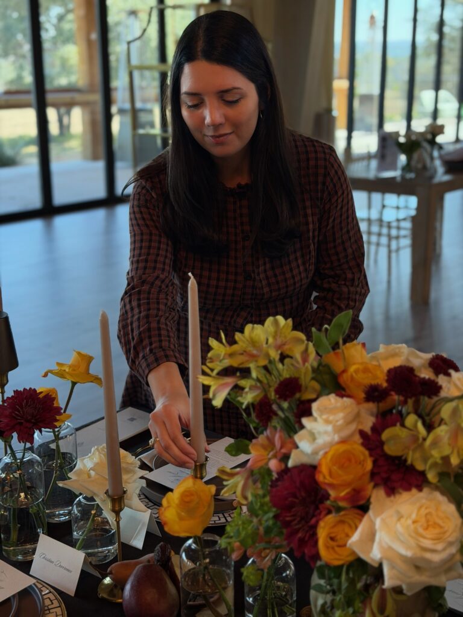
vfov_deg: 39.7
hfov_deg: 30.3
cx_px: 232
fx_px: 856
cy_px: 308
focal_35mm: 48
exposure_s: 1/236
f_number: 1.78
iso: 160
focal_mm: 6.76
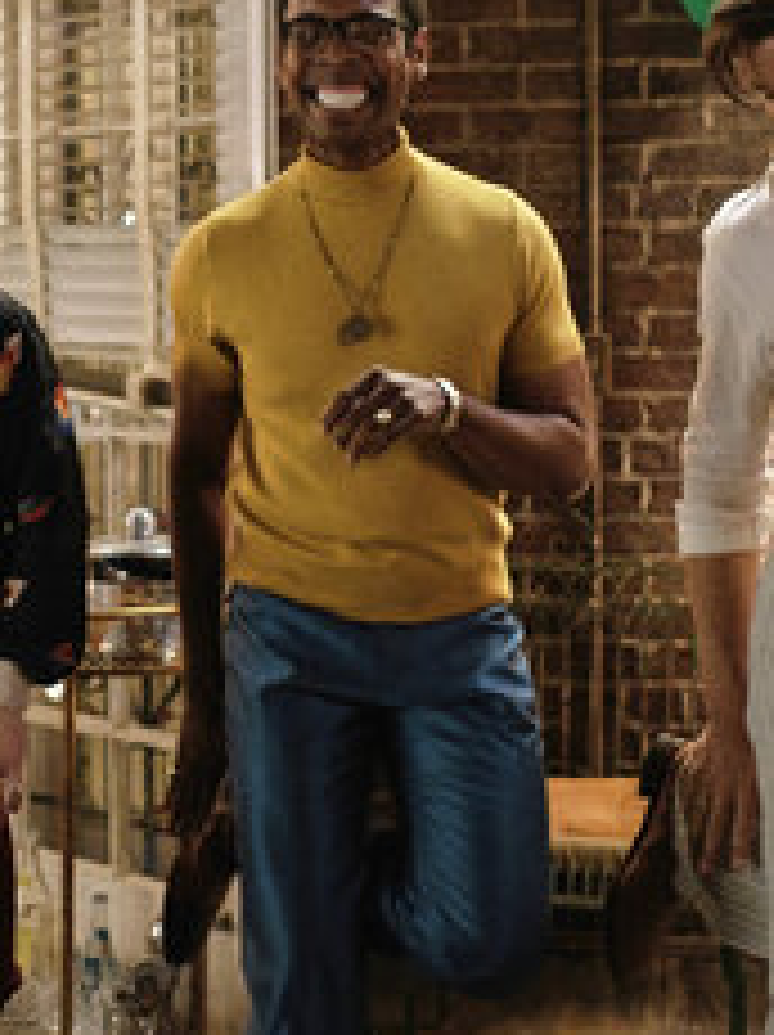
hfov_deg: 19.4
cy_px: 394
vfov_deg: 25.9
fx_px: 2240
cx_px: 180
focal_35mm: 75
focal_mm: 23
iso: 4000
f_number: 1.6
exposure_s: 1/250
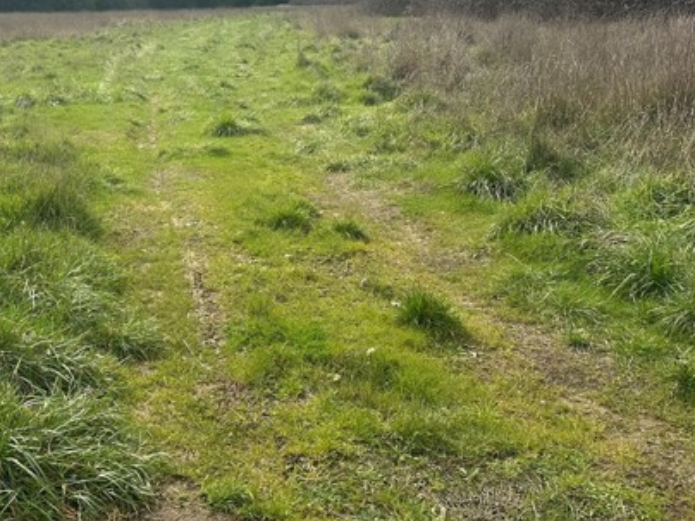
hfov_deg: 46.7
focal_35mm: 38
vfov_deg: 37.3
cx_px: 153
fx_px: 763
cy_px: 170
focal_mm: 6.86
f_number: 1.78
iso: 80
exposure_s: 1/2252
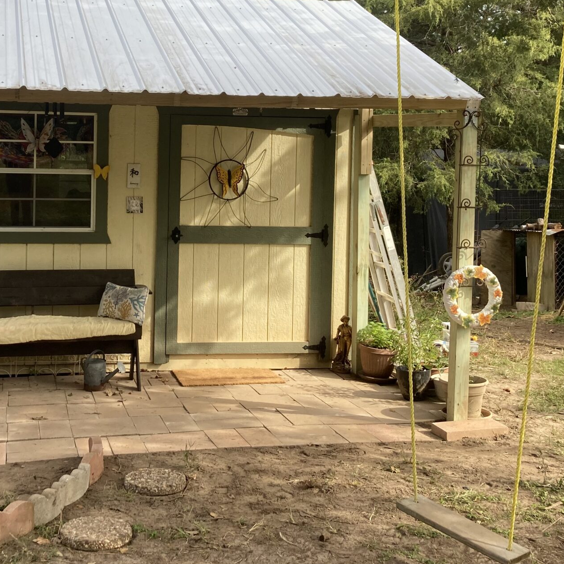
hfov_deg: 33.5
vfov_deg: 33.7
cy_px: 183
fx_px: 922
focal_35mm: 50
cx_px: 154
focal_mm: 3.99
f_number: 1.8
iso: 20
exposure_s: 1/369
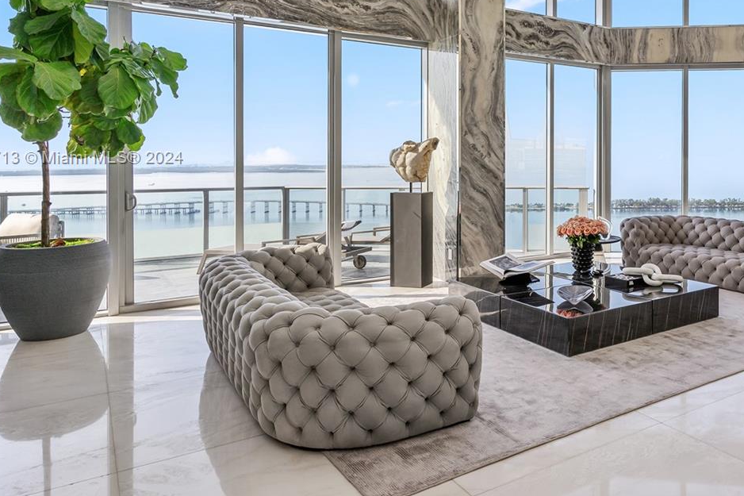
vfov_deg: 44.2
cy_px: 159
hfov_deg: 60.0
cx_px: 563
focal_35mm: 29
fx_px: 599
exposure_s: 1/640
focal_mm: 17
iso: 400
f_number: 7.1
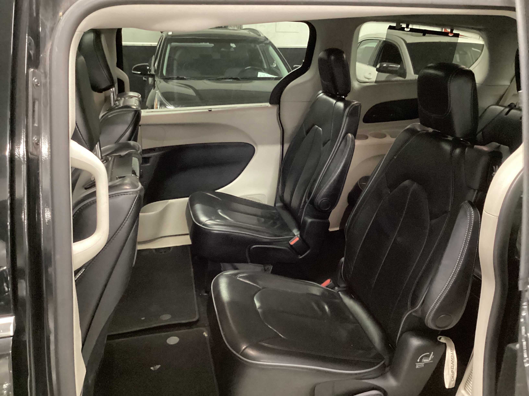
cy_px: 198
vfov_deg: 45.4
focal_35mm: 31
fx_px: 474
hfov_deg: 58.4
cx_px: 264
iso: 640
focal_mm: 3.3
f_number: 2.4
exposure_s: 1/17
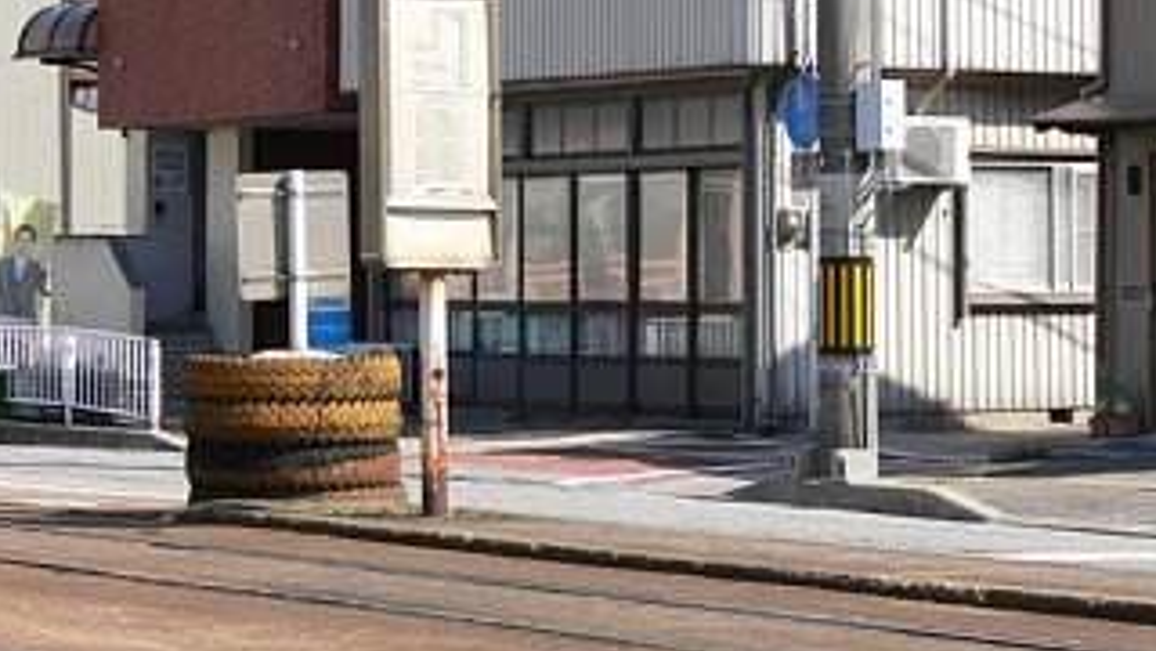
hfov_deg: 15.0
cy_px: 130
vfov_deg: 8.5
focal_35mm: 143
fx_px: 4383
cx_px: 647
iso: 80
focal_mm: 22.2
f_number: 5.6
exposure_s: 1/200
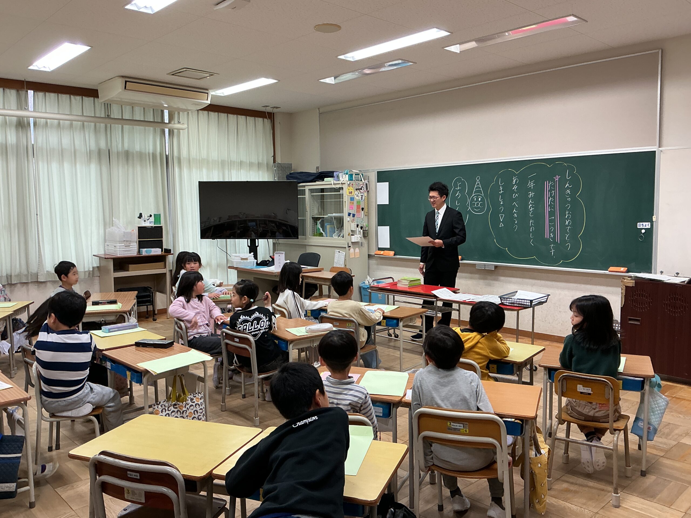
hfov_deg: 61.7
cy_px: 259
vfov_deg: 48.2
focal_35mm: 29
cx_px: 346
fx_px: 579
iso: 64
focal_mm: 3
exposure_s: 1/60
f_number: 1.8
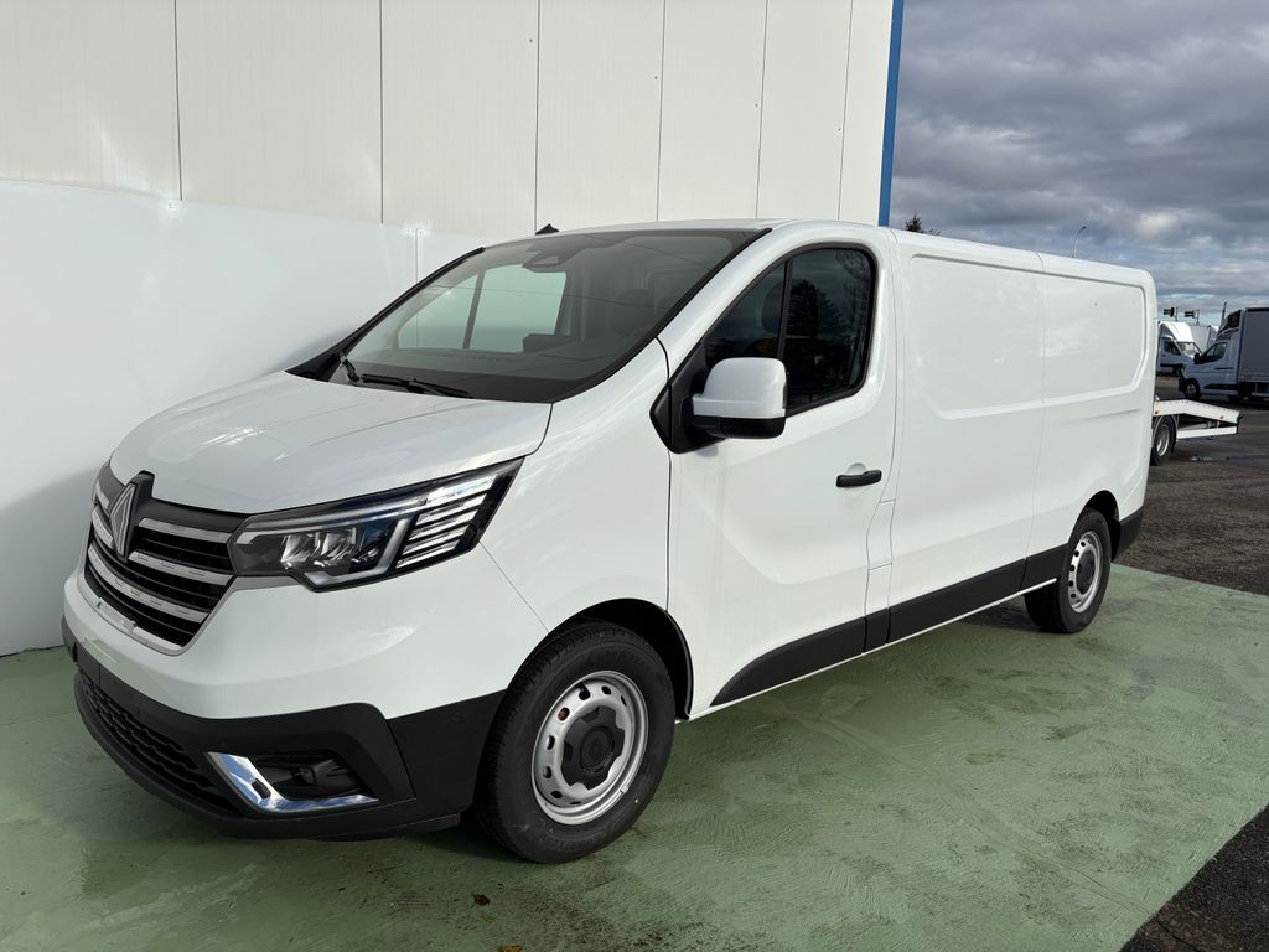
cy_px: 476
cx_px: 634
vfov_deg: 53.1
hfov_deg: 67.3
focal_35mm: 26
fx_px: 953
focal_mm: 5.96
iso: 50
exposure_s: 1/5814
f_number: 1.6
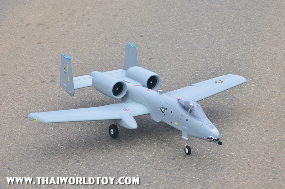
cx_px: 142
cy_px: 94
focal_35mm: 108
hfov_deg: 19.0
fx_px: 853
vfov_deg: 12.6
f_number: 9
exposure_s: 1/400
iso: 320
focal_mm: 72
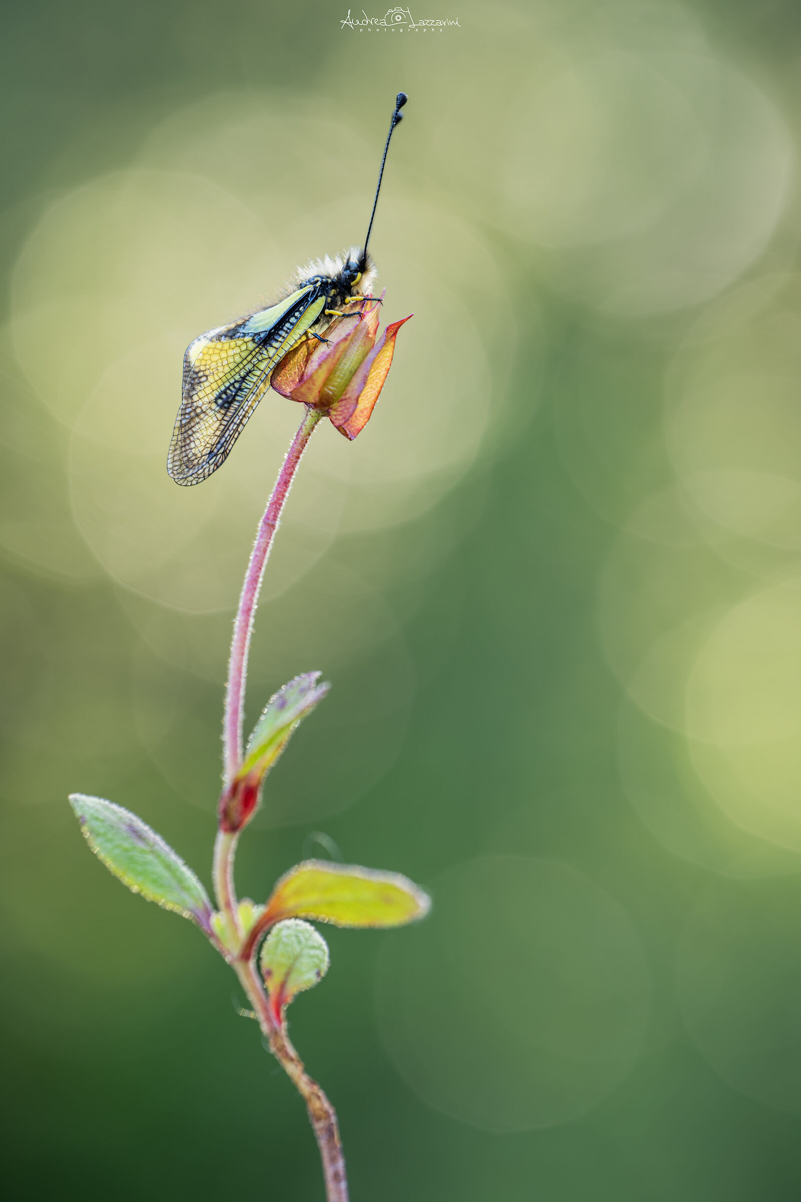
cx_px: 400
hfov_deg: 9.1
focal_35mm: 150
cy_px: 601
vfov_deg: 13.7
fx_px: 5006
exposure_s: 1/13
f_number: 5
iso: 100
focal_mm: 150
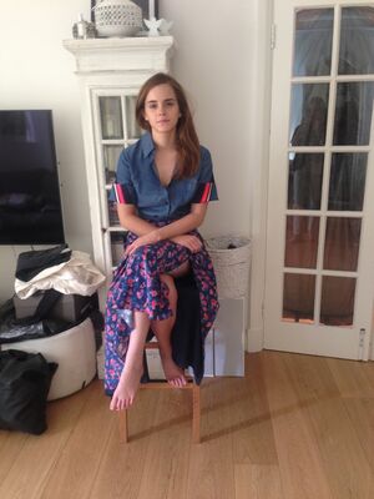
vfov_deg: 55.4
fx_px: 475
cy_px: 250
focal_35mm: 33
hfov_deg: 42.9
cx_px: 187
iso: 125
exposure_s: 1/20
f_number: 2.4
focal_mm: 4.12
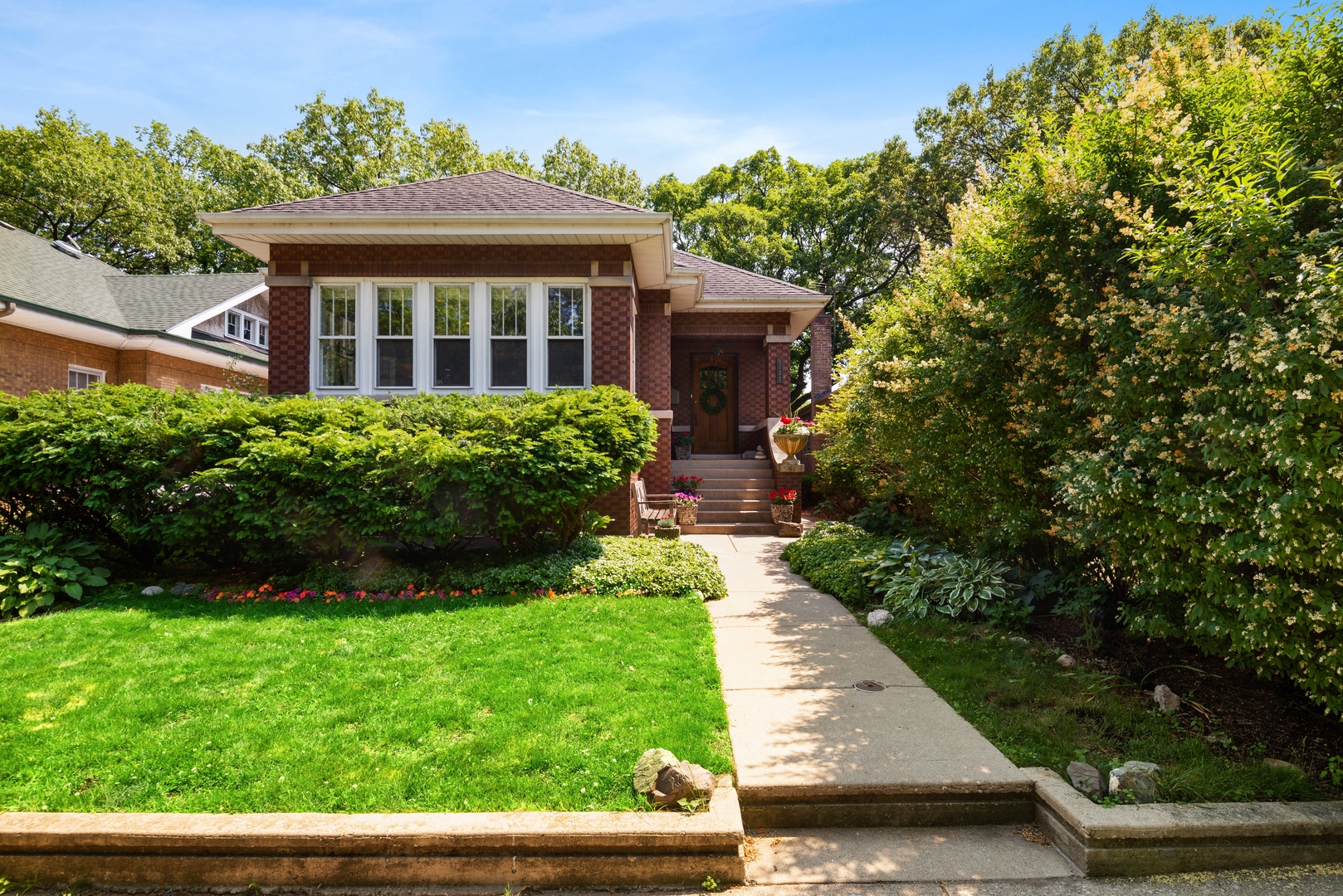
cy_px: 448
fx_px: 634
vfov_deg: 70.5
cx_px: 672
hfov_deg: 93.3
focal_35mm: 17
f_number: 8
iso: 200
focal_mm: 17
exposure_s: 1/320
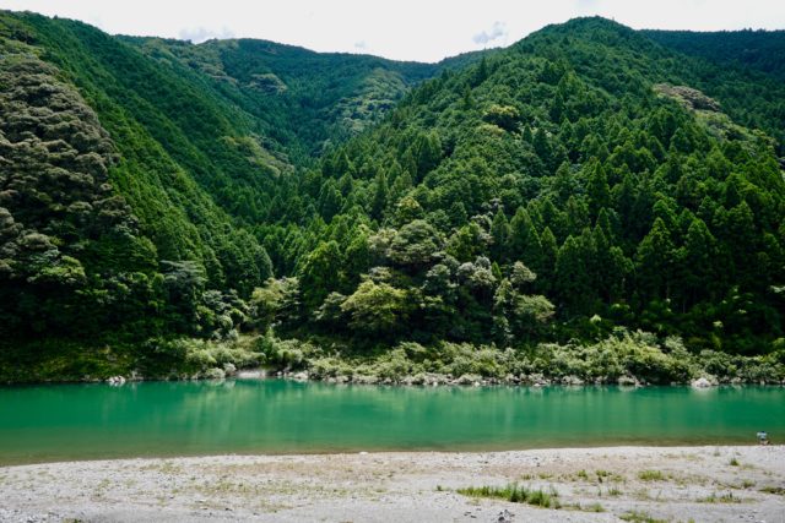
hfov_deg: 61.9
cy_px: 262
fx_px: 654
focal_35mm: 30
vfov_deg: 43.6
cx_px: 392
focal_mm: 20
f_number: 5.6
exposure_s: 1/200
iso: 100
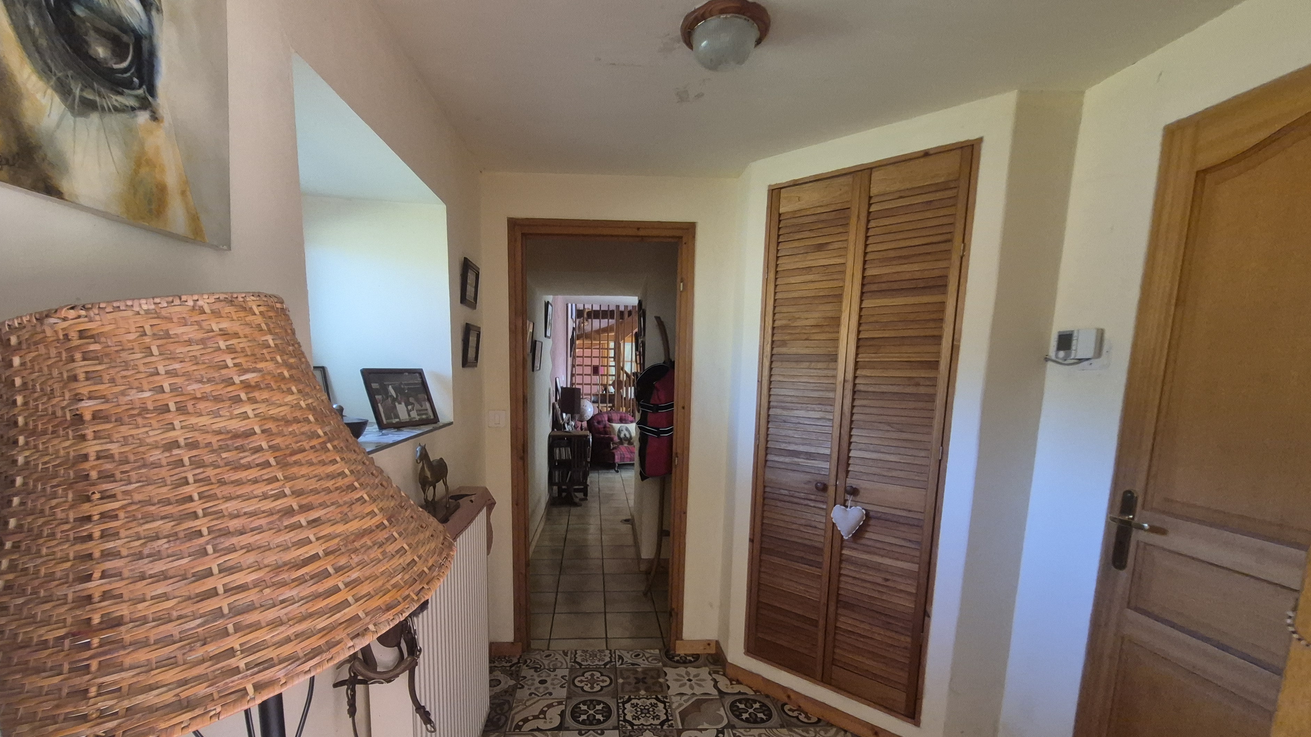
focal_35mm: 15
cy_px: 453
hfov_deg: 102.9
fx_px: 521
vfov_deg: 69.6
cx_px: 629
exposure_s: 1/100
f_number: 2.2
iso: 500
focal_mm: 1.74
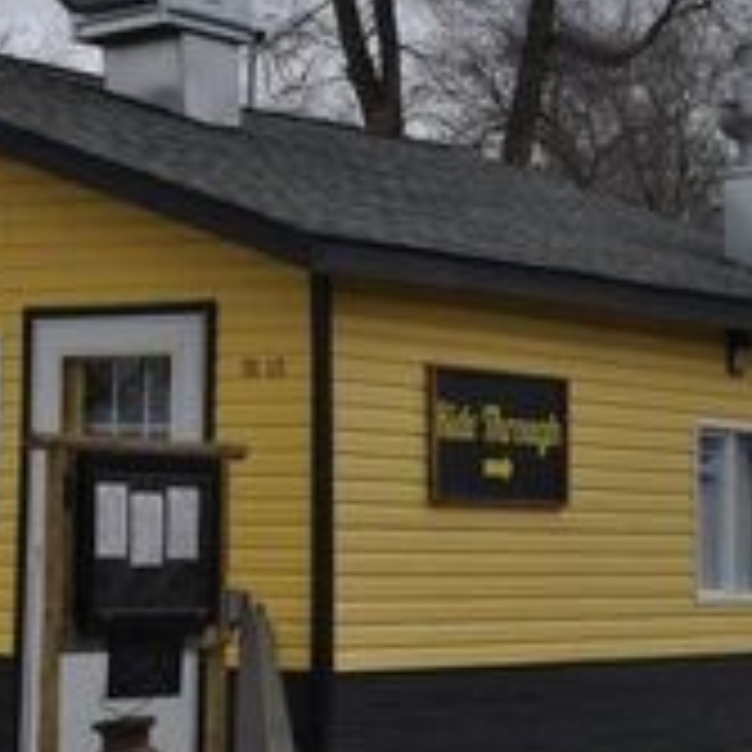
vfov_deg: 14.3
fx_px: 2999
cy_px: 419
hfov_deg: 14.2
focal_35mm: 122
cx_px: 122
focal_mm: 32
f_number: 9
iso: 200
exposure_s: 1/400
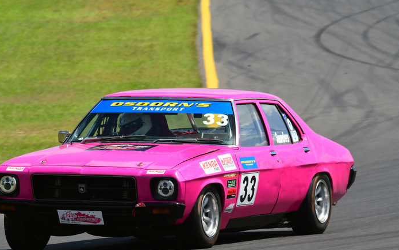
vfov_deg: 2.1
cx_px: 186
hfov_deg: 3.3
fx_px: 6906
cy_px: 131
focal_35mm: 635
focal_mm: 360
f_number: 13
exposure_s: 1/500
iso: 400
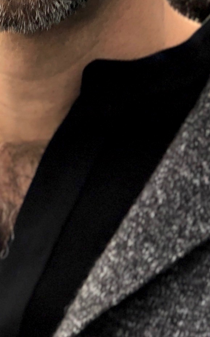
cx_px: 90
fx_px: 2197
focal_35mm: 240
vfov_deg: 8.6
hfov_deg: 5.5
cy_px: -106
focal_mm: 6
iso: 20
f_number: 2.4
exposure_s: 1/50
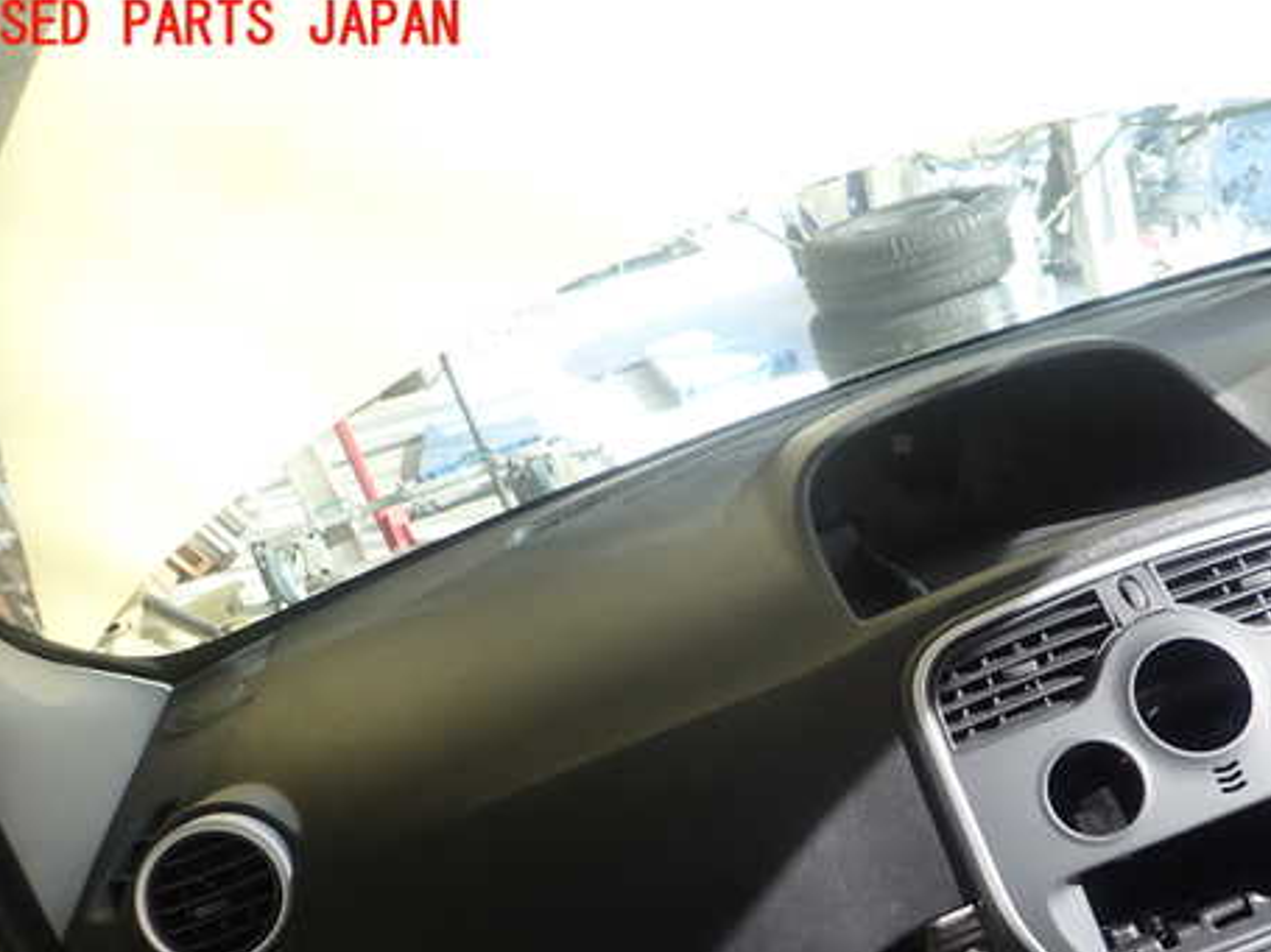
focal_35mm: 33
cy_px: 620
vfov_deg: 42.5
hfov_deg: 54.8
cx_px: 791
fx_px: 1211
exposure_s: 1/80
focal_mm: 4.5
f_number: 2
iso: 100
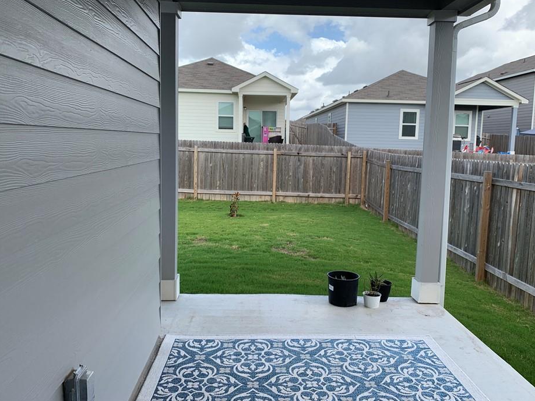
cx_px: 268
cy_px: 179
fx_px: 448
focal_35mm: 29
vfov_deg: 48.2
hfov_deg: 61.6
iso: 25
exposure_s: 1/903
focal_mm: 4.25
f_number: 1.8
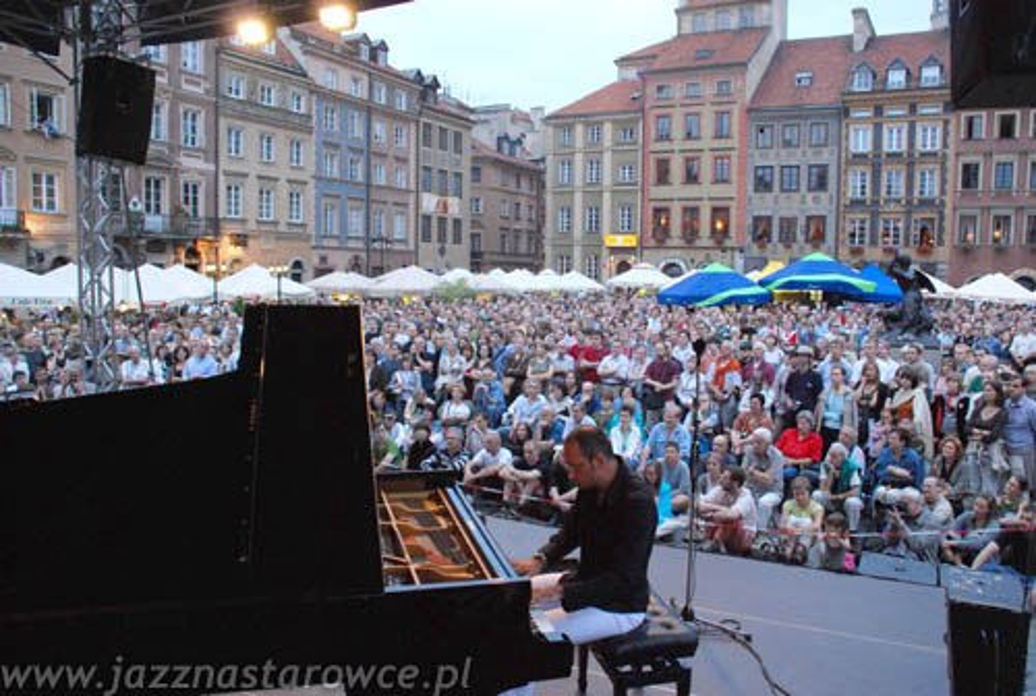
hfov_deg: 67.3
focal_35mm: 27
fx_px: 779
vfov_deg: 48.2
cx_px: 518
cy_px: 348
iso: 800
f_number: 5
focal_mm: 18
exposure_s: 1/100
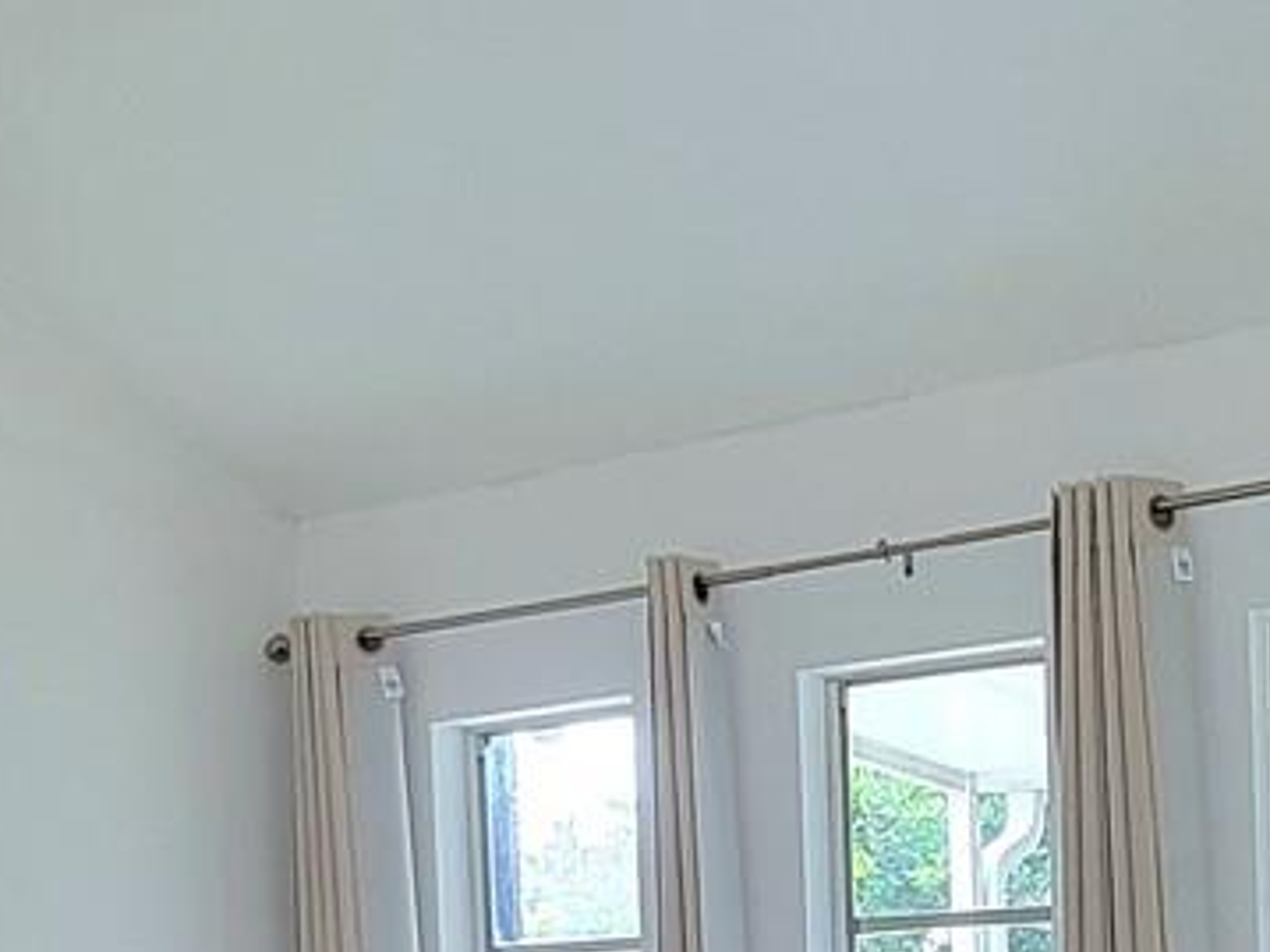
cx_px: 683
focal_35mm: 58
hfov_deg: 33.2
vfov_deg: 23.2
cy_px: 1132
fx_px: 2127
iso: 125
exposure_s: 1/60.2
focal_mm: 2.2
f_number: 2.2
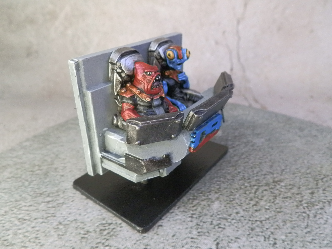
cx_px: 166
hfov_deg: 63.4
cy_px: 124
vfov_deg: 49.7
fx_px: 269
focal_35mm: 28
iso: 400
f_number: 3.1
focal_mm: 5
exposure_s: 1/100
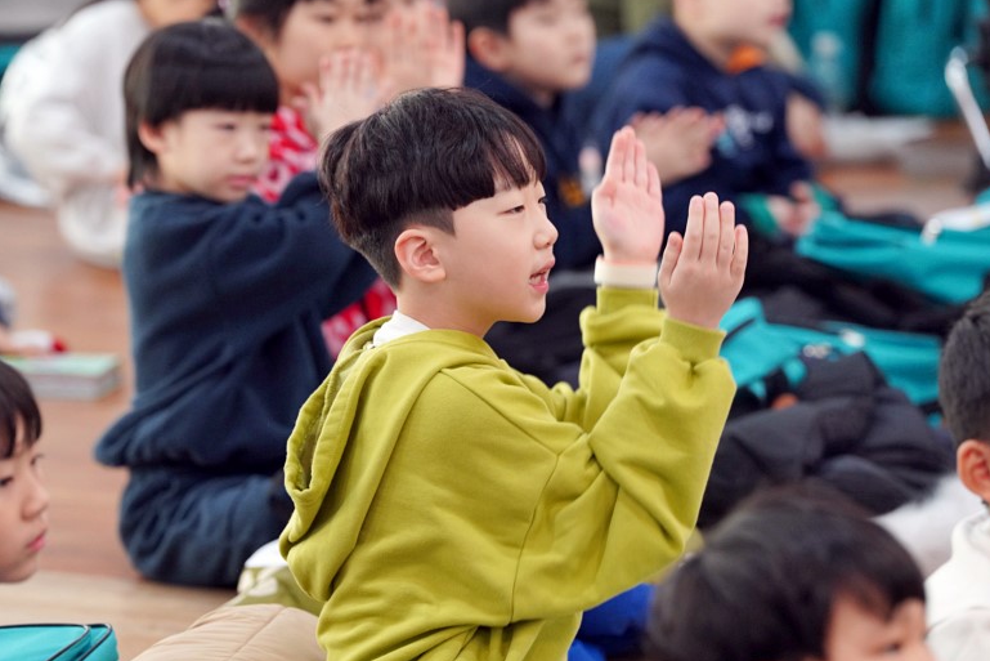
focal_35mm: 206
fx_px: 5666
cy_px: 371
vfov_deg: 6.7
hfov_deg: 10.0
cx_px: 454
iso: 2500
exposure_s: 1/200
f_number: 4
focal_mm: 176
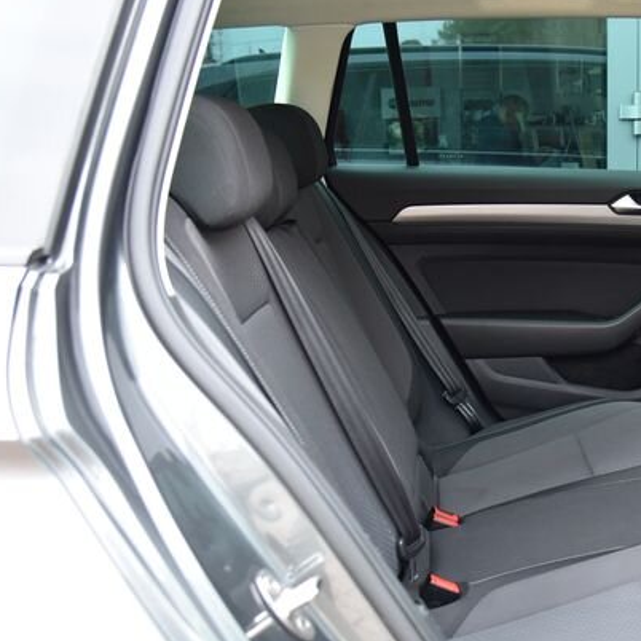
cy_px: 375
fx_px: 1089
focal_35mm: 52
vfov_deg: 32.7
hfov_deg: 31.6
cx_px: 542
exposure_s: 1/50
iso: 500
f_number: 4
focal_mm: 24
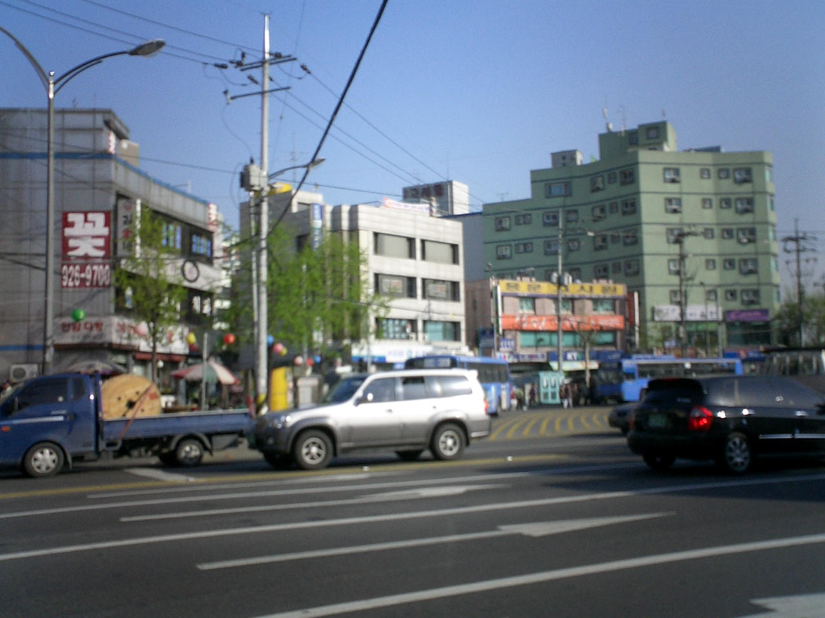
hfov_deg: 50.1
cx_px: 412
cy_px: 309
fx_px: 882
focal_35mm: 37
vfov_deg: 38.7
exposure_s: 1/1000
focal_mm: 5.6
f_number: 3.5
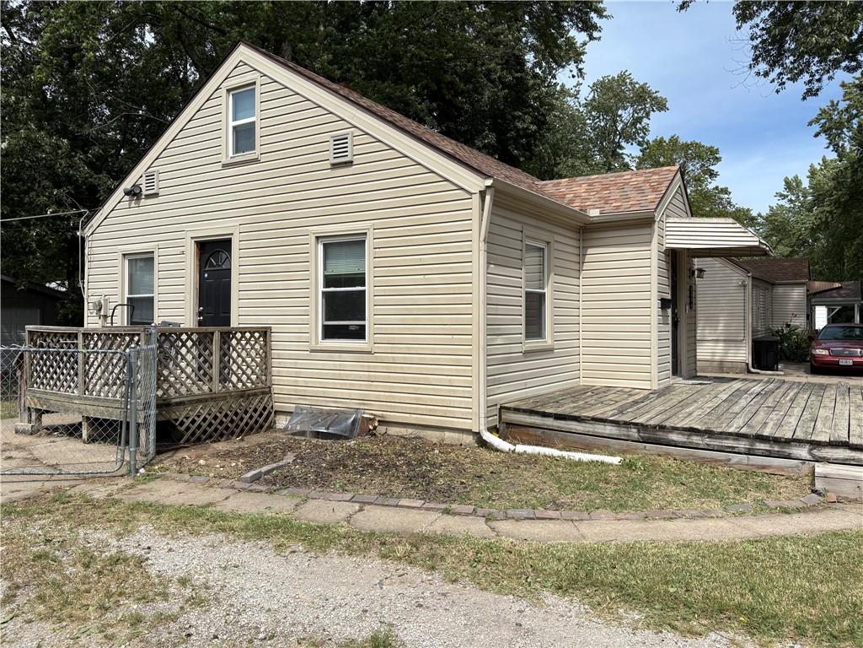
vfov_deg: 53.1
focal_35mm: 26
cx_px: 432
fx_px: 648
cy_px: 324
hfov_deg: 67.3
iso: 50
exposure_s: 1/4608
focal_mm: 5.96
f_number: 1.6
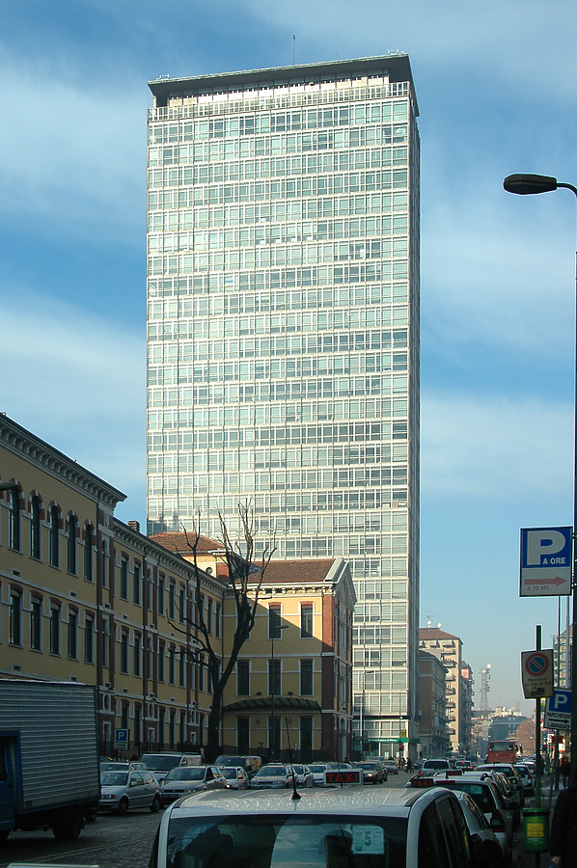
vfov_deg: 45.0
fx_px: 1048
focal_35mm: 44
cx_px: 288
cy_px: 434
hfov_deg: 30.8
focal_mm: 29
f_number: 9
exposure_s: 1/250
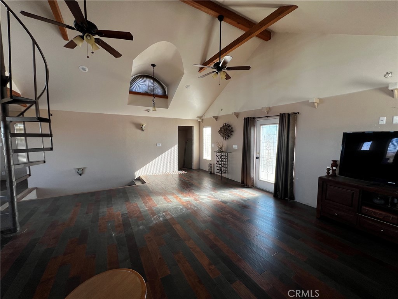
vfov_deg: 89.9
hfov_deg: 106.2
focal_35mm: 13
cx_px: 199
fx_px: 149
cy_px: 150
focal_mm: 1.57
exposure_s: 1/99
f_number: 1.8
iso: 32
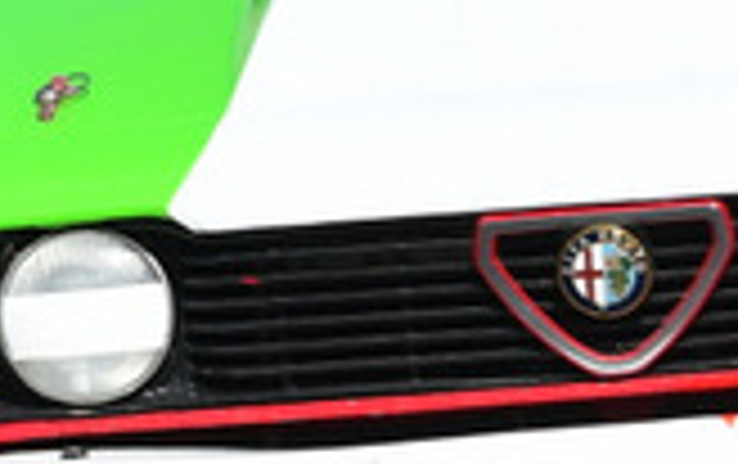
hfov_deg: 0.8
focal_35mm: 2680
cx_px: 801
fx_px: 53977
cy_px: 158
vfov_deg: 0.5
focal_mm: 360
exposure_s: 1/640
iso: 400
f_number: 11
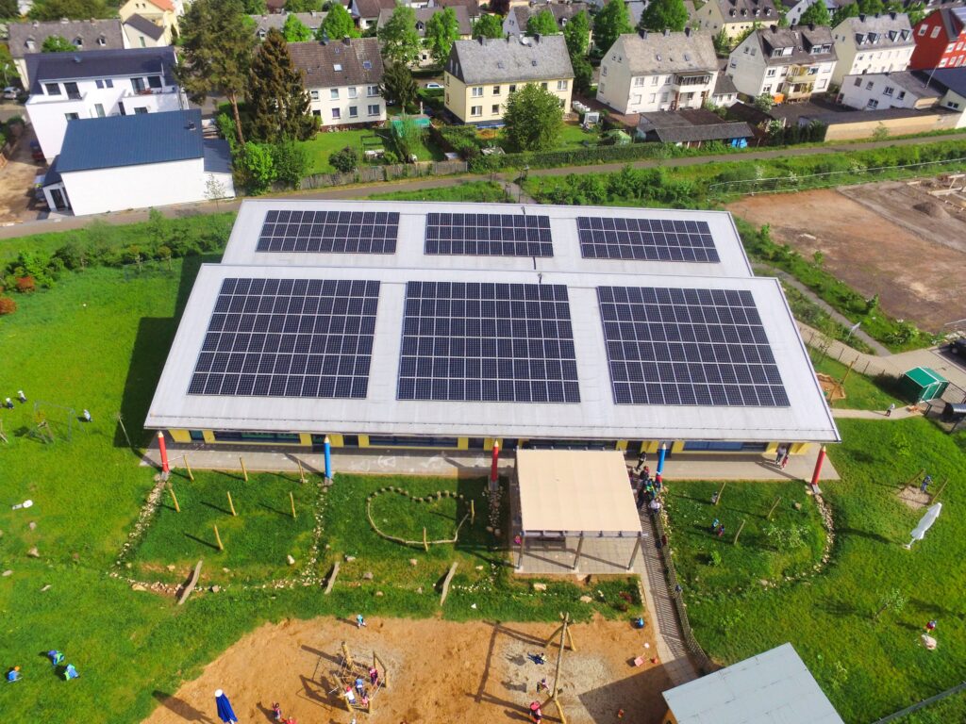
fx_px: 558
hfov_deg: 81.7
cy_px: 362
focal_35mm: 20
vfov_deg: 66.0
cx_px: 483
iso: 100
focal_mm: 3.61
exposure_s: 1/1266
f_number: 2.8
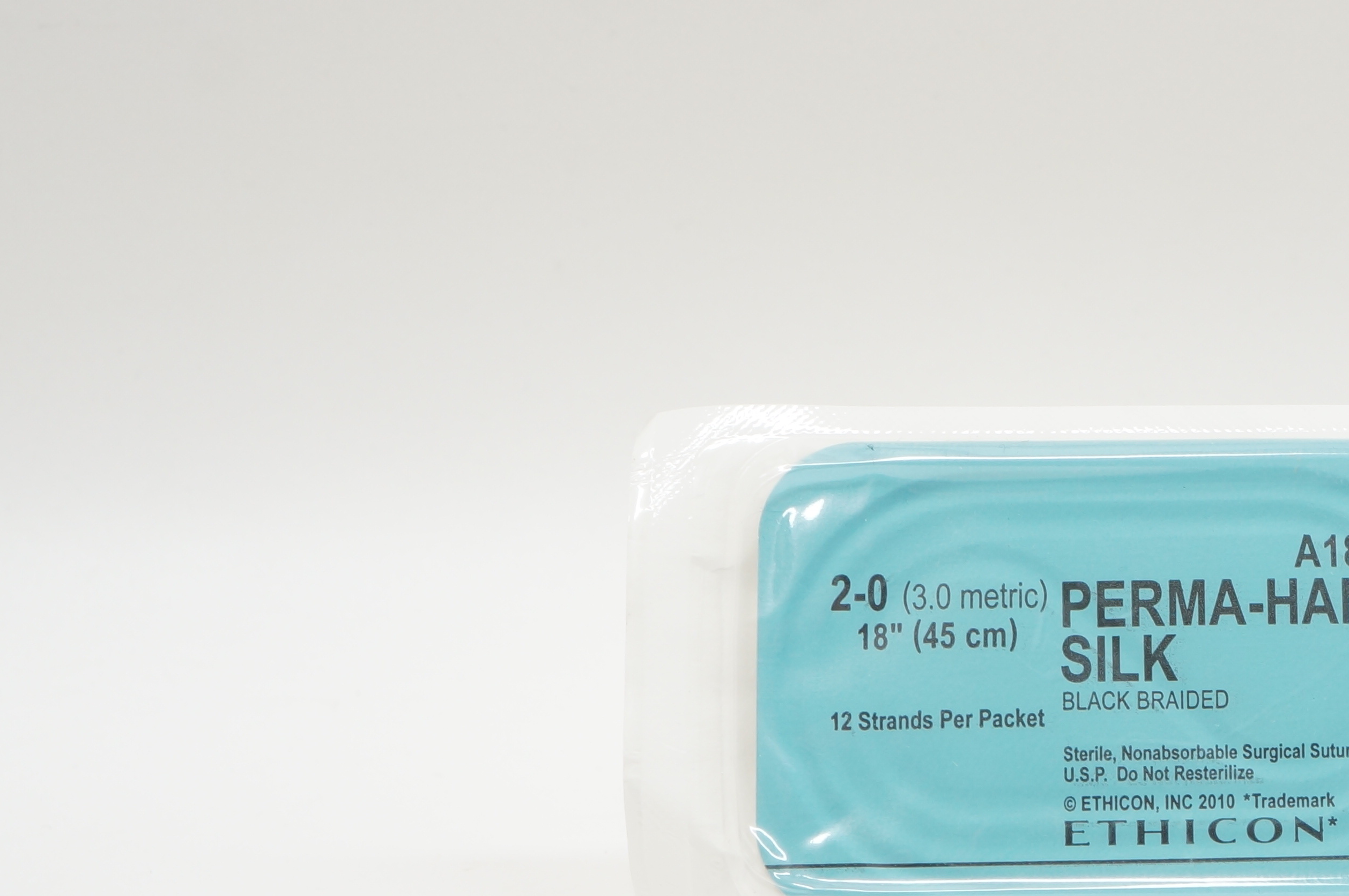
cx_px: 1280
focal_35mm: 82
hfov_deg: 23.9
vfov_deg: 16.6
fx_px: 3069
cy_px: 630
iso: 400
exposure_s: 1/40
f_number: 7.1
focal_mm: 28
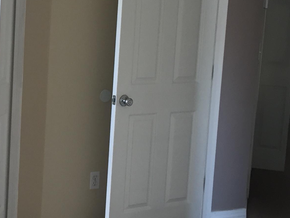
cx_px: 29
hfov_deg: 25.5
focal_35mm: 74
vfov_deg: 19.9
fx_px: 620
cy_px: 81
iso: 64
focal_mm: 4.15
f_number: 2.2
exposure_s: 1/30
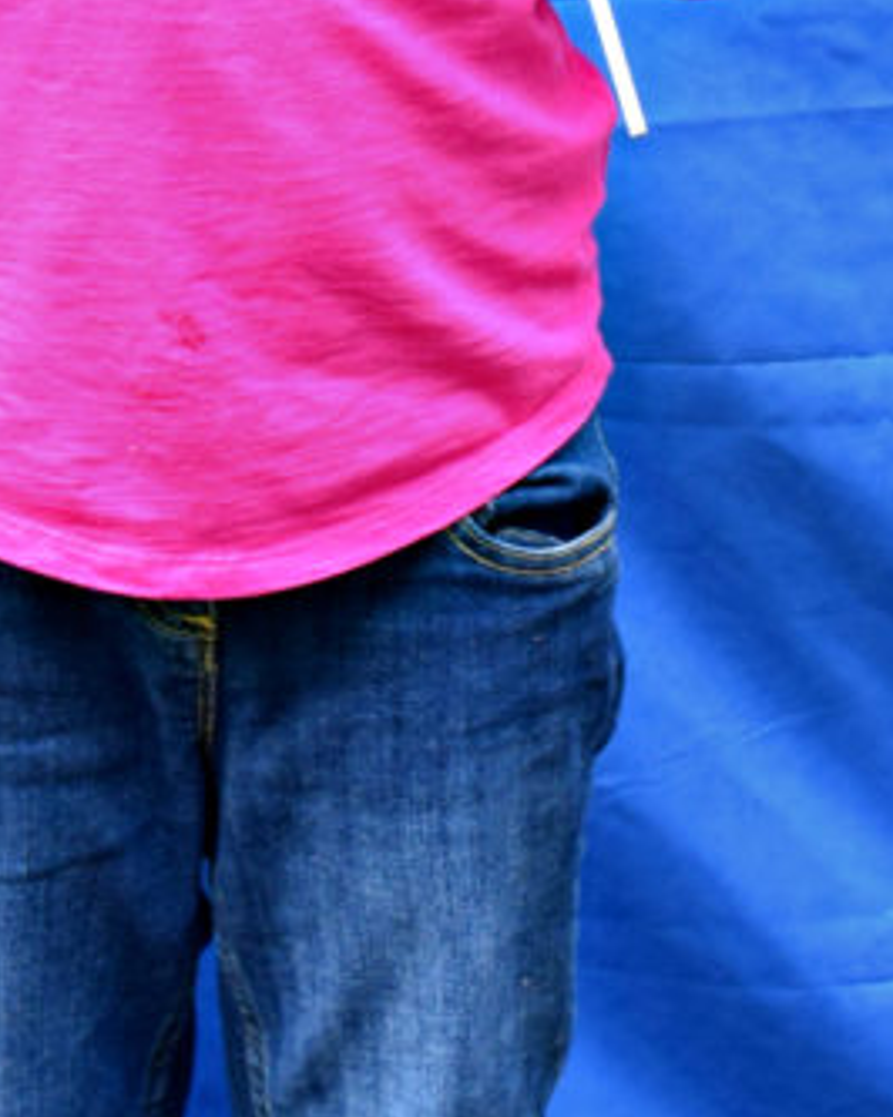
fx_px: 5008
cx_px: 195
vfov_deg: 12.3
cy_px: -382
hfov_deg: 10.2
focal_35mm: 151
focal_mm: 35
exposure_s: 1/80
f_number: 4.5
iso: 800
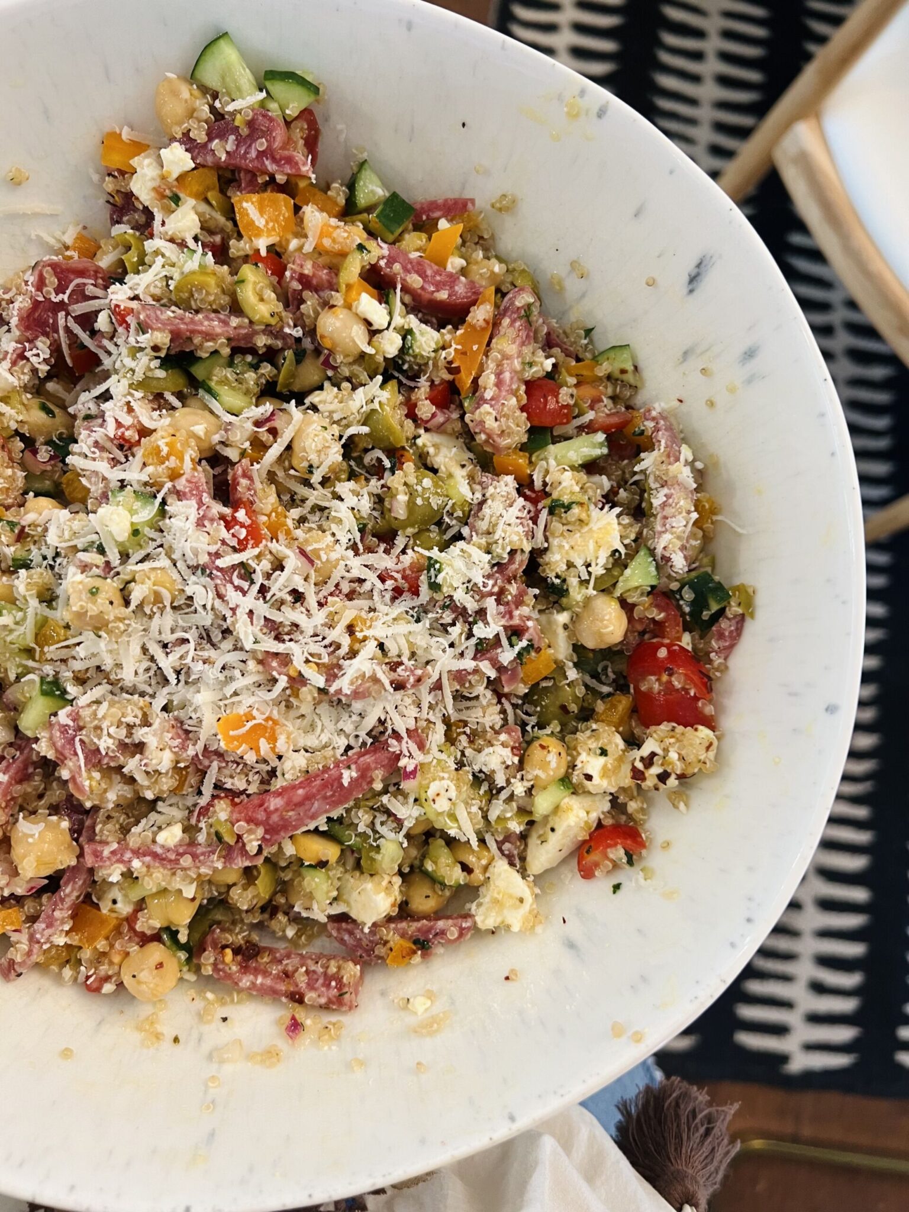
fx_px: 910
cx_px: 454
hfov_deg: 53.1
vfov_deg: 67.3
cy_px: 606
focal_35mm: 26
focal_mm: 5.7
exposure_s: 1/60
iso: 100
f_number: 1.5
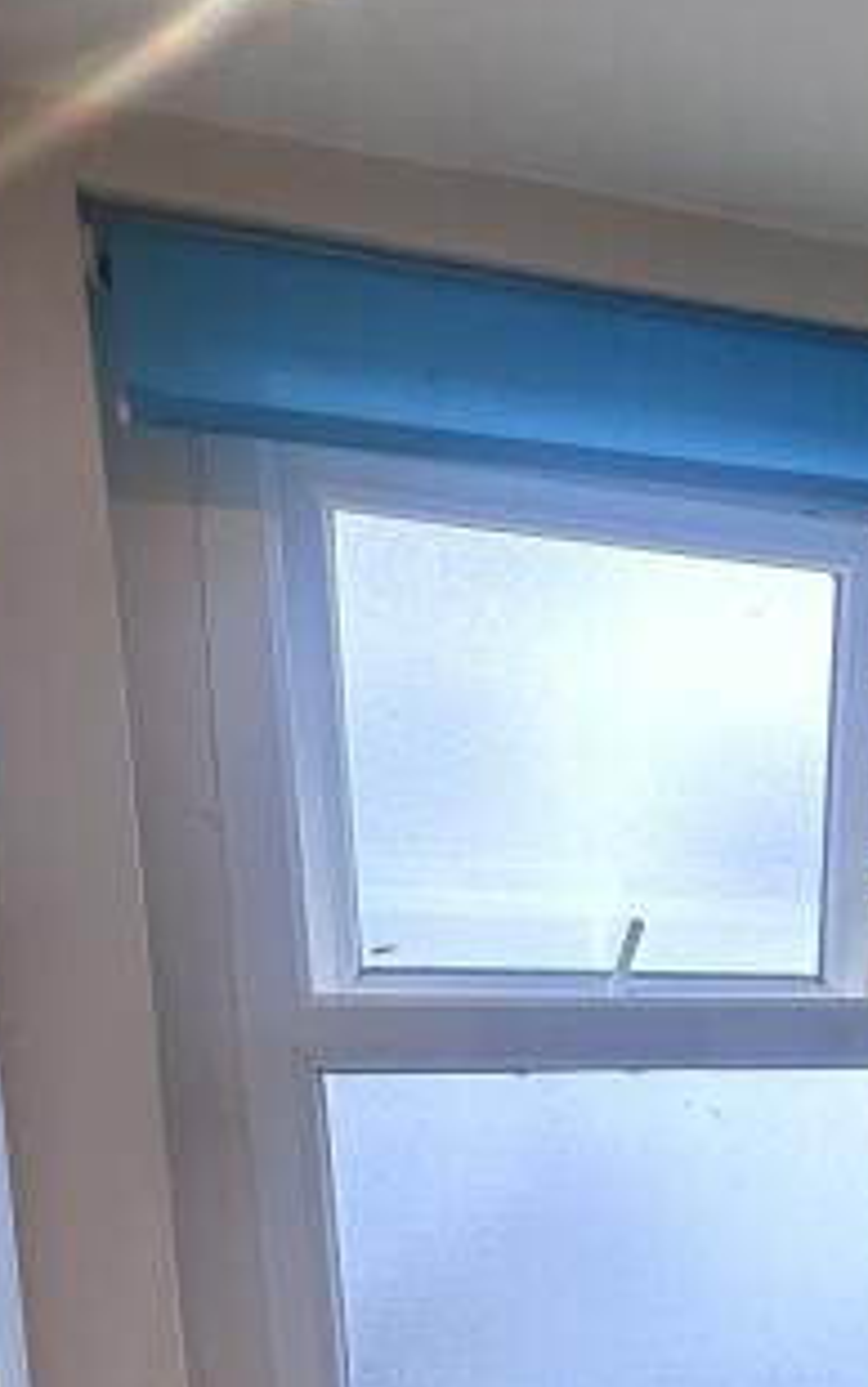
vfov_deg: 37.8
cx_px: 1365
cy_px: 1298
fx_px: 1853
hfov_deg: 21.4
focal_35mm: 49
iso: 125
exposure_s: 1/100
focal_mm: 2.22
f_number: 2.2
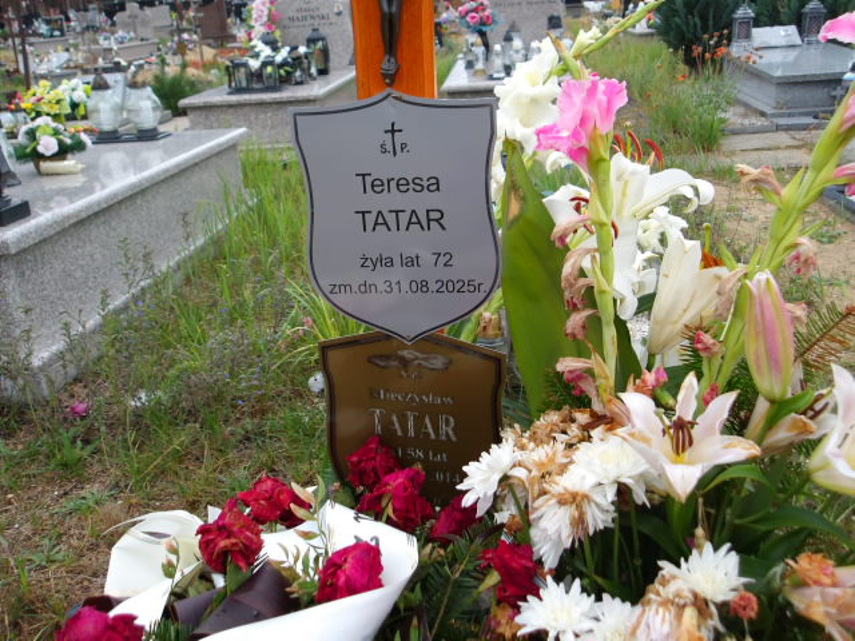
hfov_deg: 54.0
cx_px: 428
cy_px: 320
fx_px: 840
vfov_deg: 41.8
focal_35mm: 34
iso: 100
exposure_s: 1/144
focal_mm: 6.1
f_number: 3.3
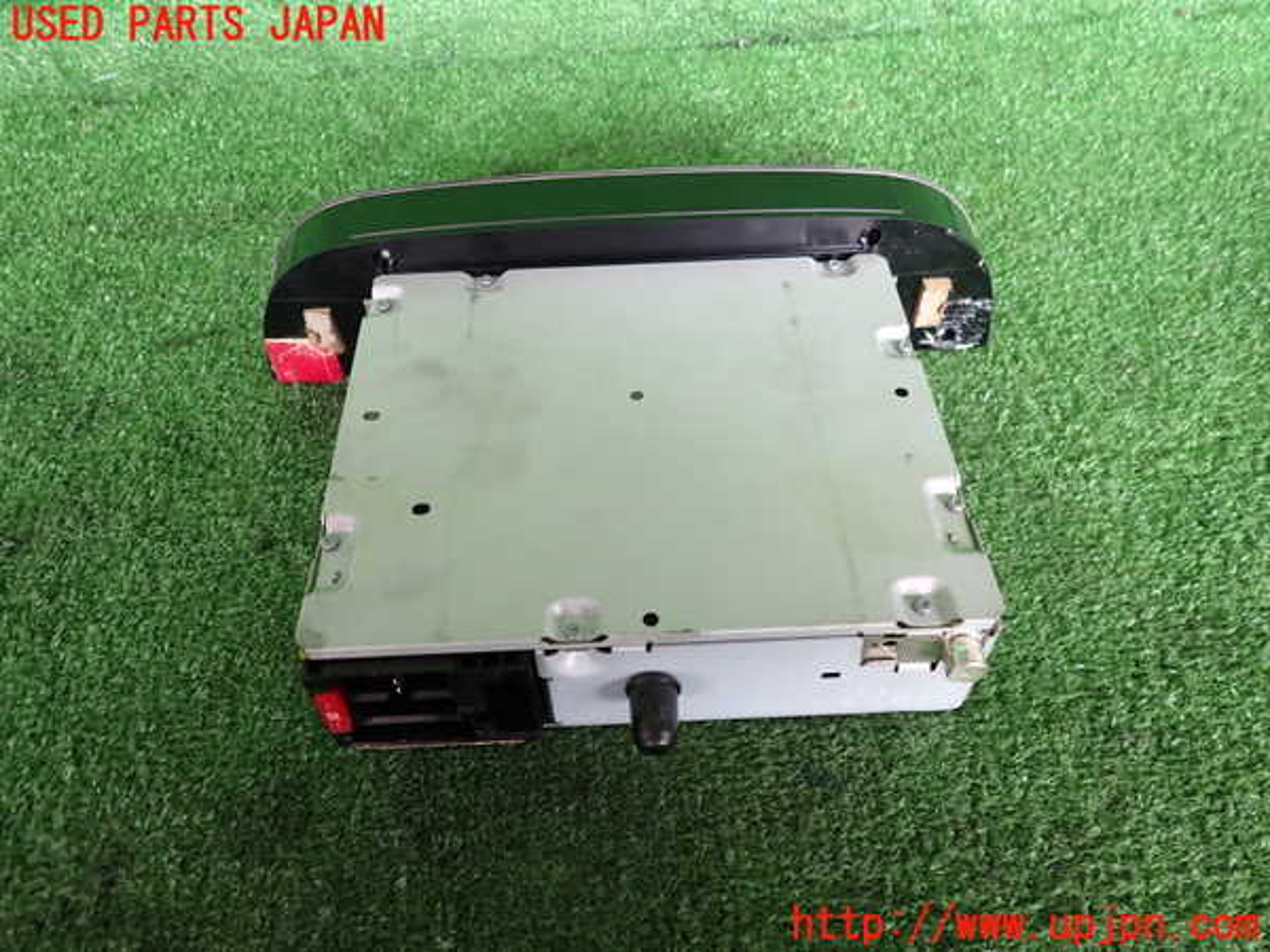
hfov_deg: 69.4
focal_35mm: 25
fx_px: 917
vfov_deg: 54.9
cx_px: 635
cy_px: 476
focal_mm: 4.5
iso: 200
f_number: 2
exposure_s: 1/60
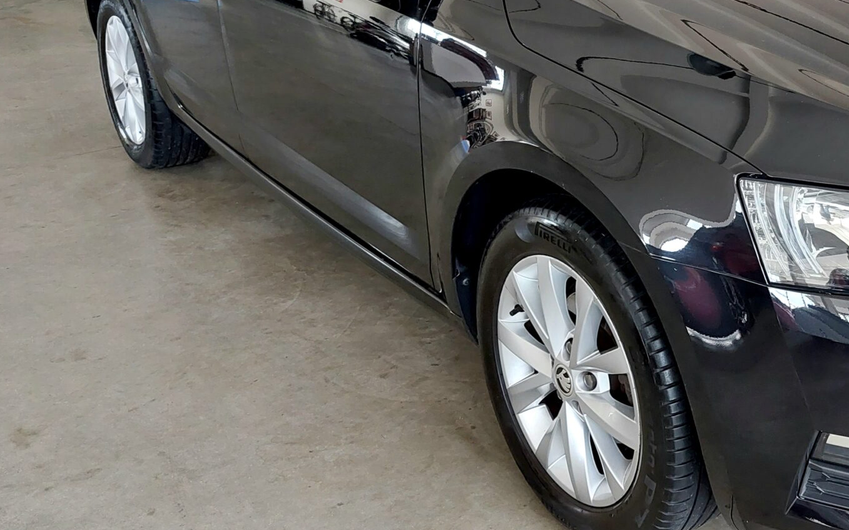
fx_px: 1157
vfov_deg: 25.6
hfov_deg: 38.7
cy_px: 153
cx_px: 685
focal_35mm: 50
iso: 200
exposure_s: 1/50
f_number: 1.8
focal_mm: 5.23
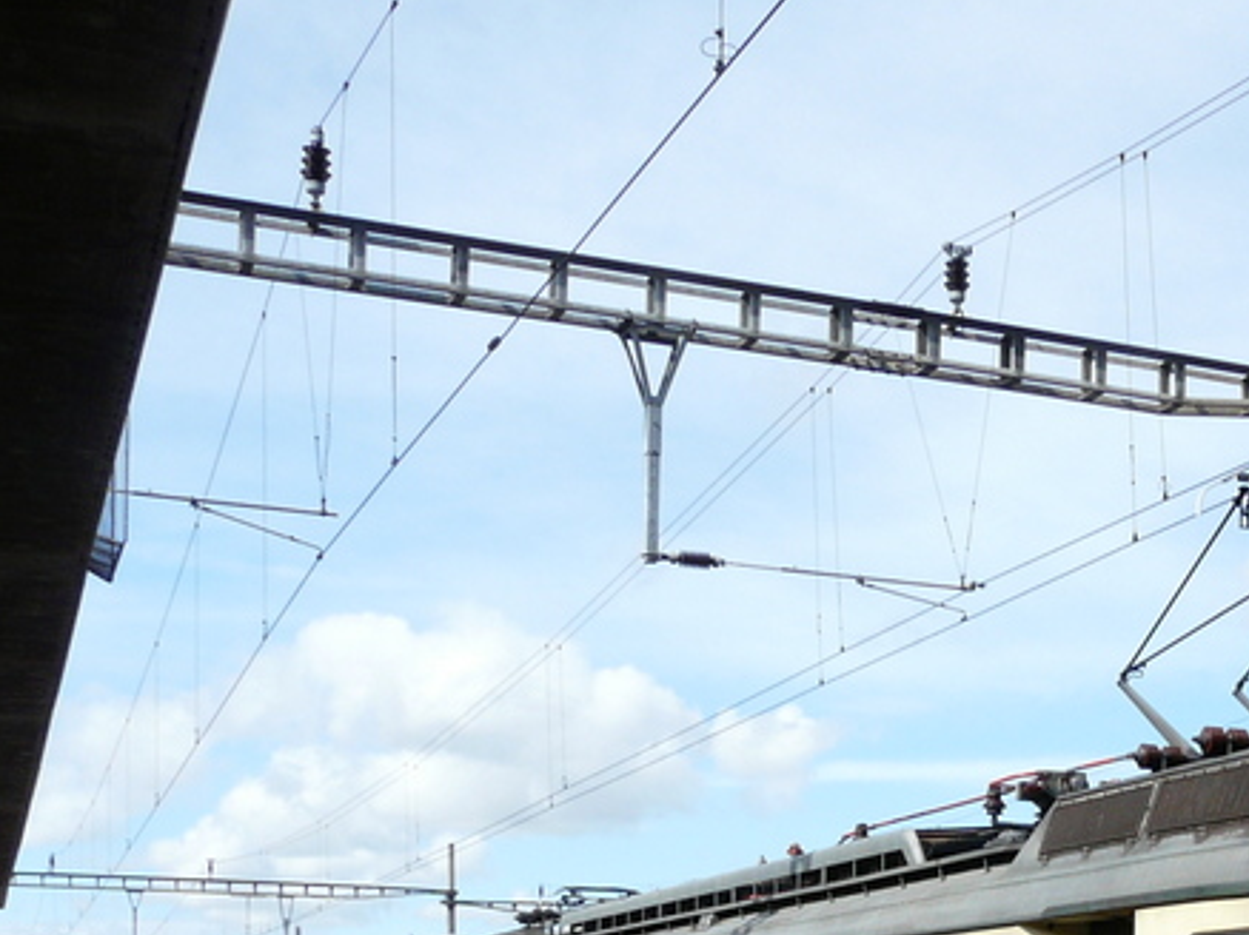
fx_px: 2308
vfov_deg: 21.7
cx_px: 1280
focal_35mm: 64
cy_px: 1035
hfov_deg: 28.2
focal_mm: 4.6
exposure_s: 1/320
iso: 100
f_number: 5.6
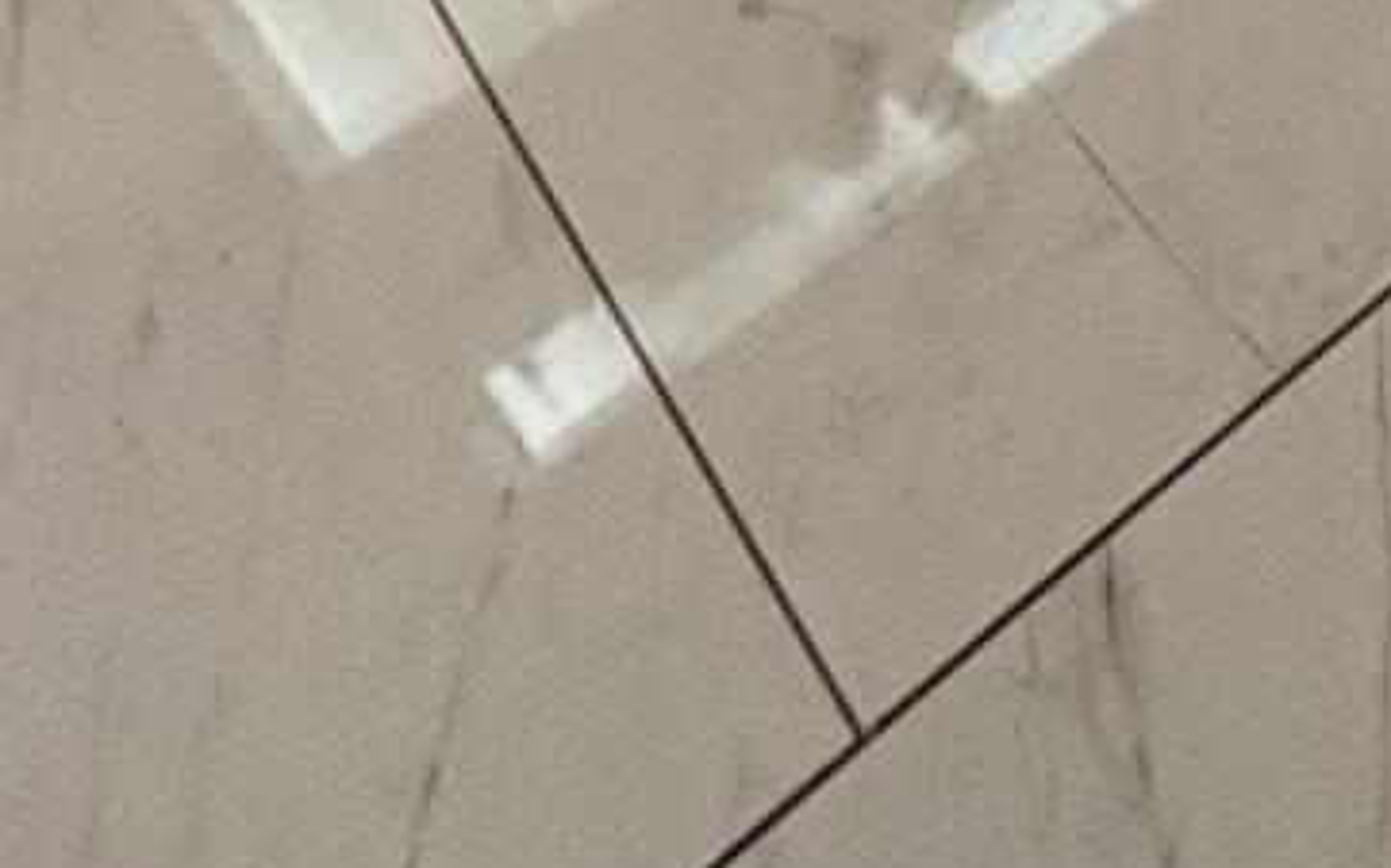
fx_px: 3108
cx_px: 1128
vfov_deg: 7.6
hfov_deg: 24.8
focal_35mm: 82
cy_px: -2863
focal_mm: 2.22
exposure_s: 1/120
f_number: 2.2
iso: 250
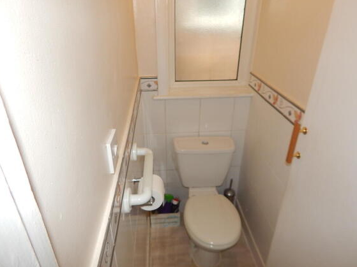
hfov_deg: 71.6
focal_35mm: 24
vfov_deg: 56.8
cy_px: 137
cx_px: 180
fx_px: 247
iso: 200
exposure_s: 1/30
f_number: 3
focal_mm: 4
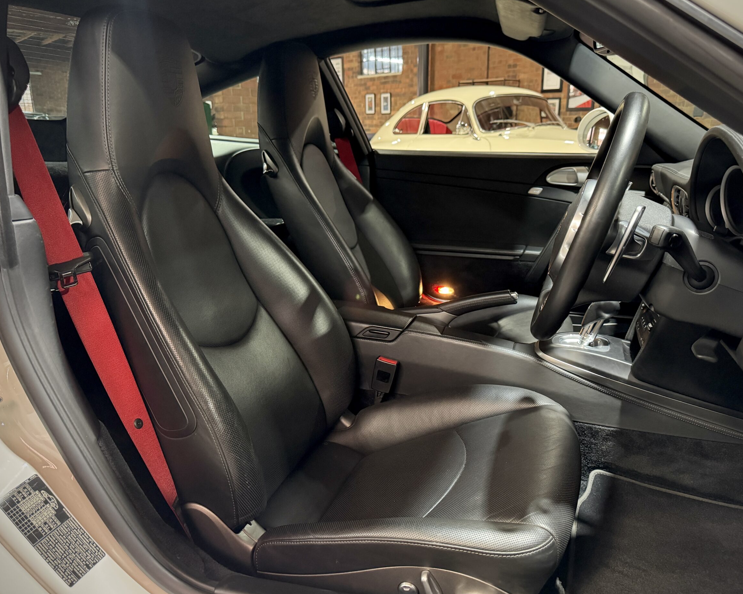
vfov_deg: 54.9
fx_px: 572
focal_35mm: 26
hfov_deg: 65.9
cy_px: 291
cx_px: 400
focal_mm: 6.76
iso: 1000
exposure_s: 1/33
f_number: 1.78
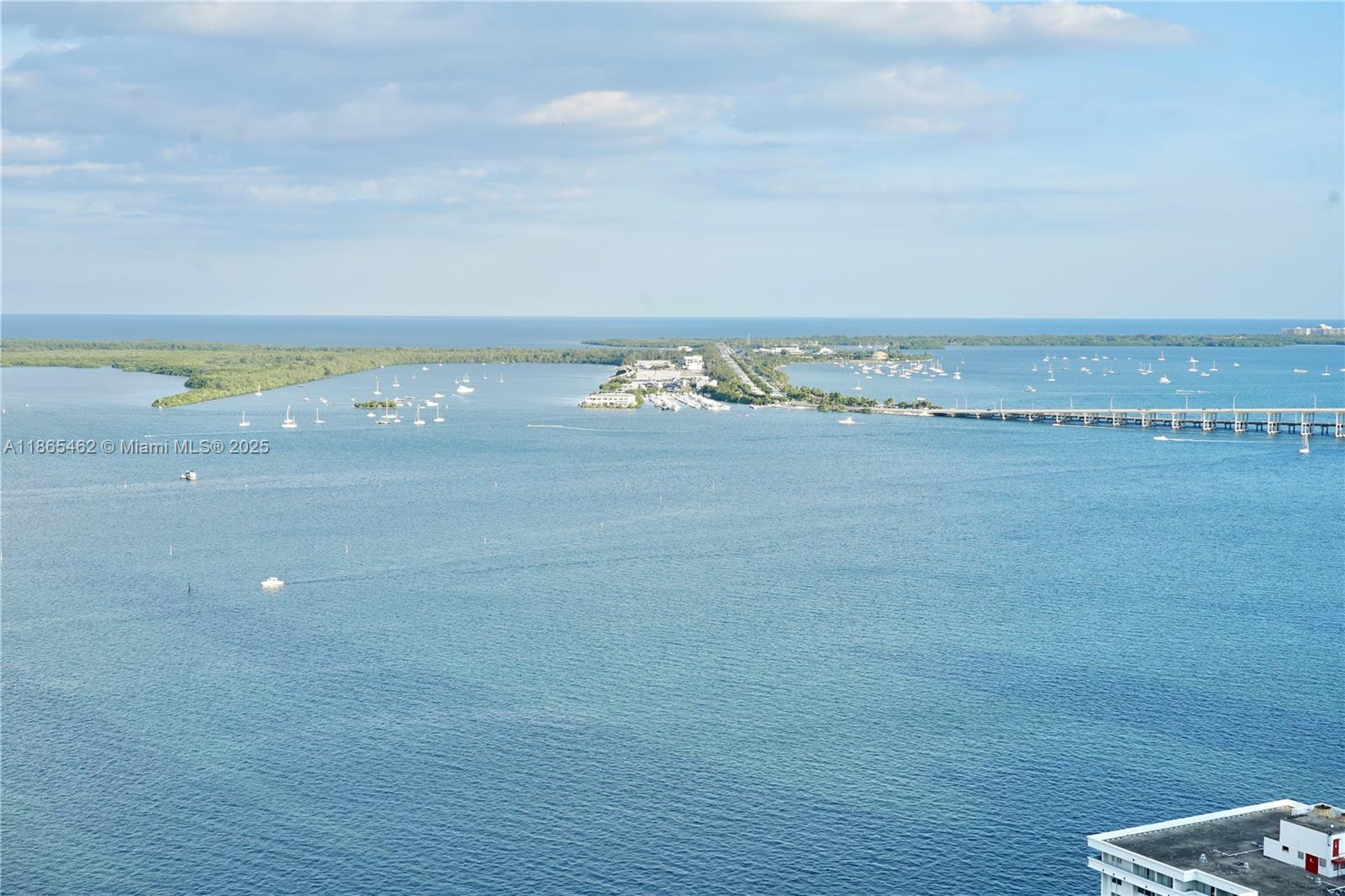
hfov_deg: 42.8
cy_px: 448
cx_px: 672
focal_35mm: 46
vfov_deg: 29.2
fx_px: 1718
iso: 100
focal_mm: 46
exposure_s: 1/125
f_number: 9
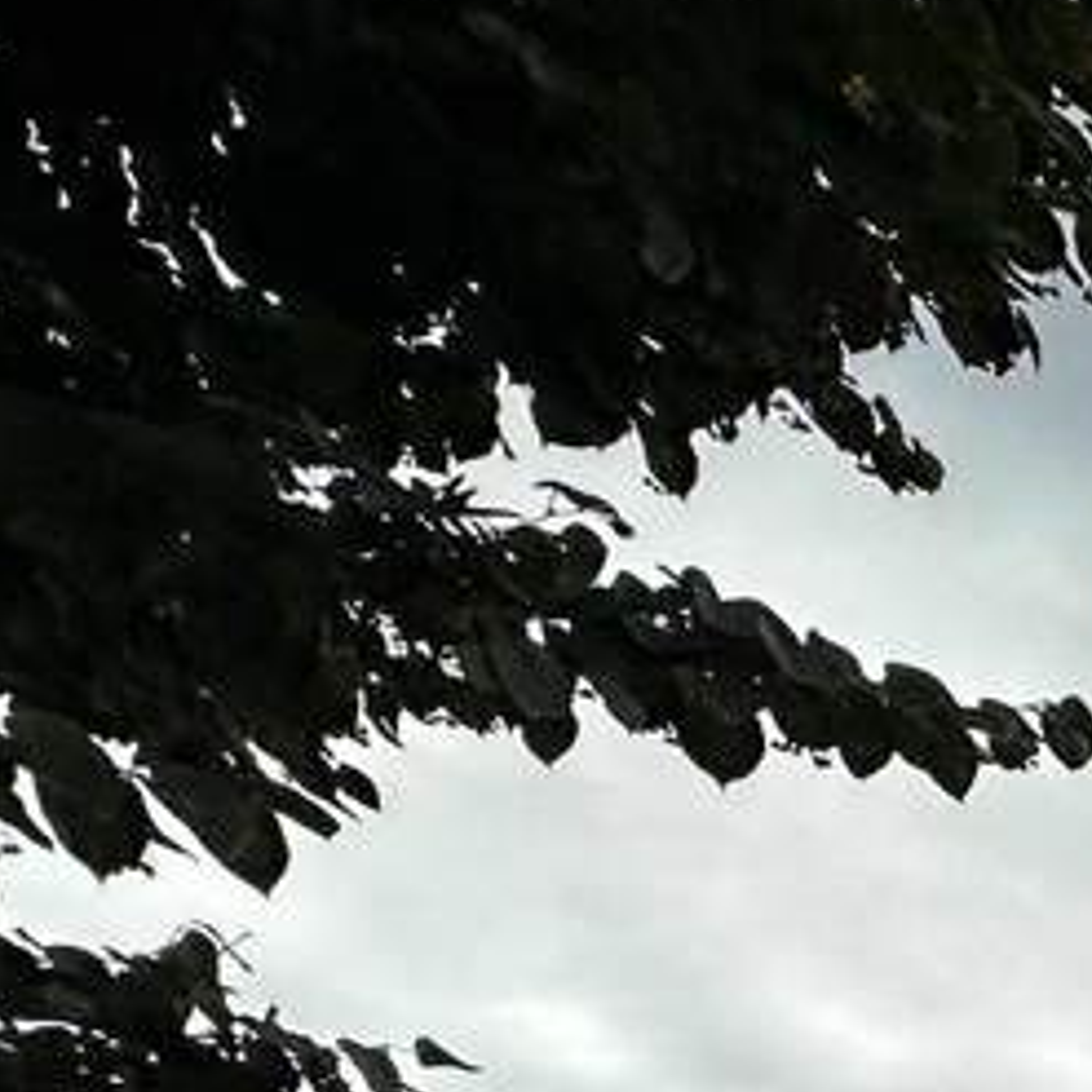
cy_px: 1839
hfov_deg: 14.6
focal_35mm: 64
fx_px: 2284
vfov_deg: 20.7
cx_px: 2706
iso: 40
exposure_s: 1/734
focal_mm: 2.22
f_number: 2.2
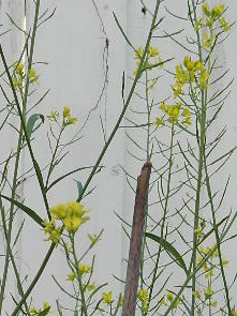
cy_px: 532
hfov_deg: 9.1
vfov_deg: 11.4
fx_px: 1489
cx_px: 73
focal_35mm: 163
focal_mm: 8.4
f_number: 3.6
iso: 80
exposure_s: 1/200
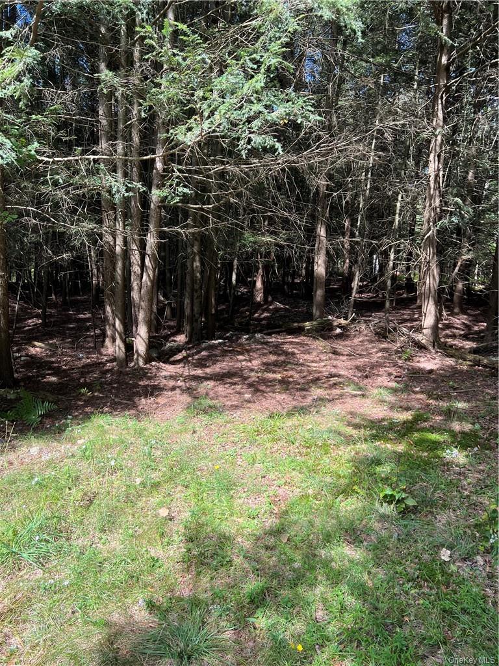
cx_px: 250
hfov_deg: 53.1
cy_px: 333
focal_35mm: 26
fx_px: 500
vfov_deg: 67.3
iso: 50
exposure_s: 1/547
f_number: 1.5
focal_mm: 5.7
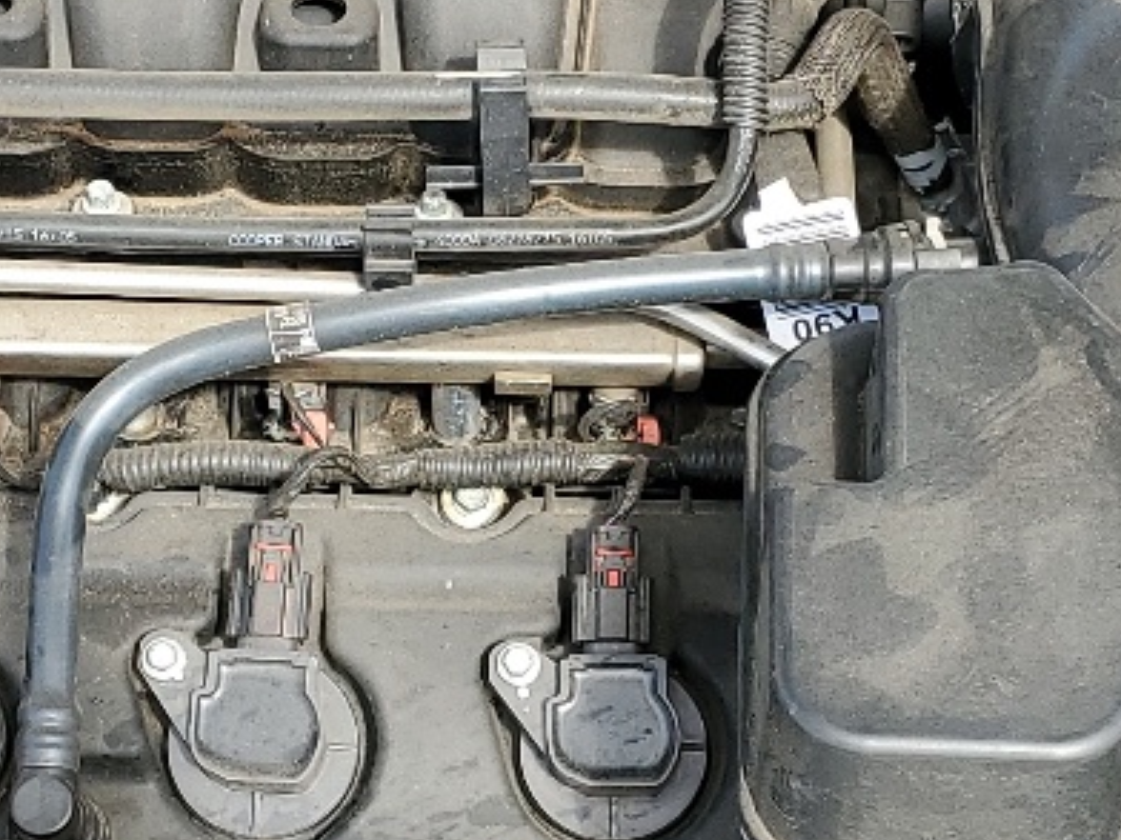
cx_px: 589
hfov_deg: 18.5
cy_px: 540
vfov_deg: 13.9
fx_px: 3433
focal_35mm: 106
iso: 50
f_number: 1.5
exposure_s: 1/667
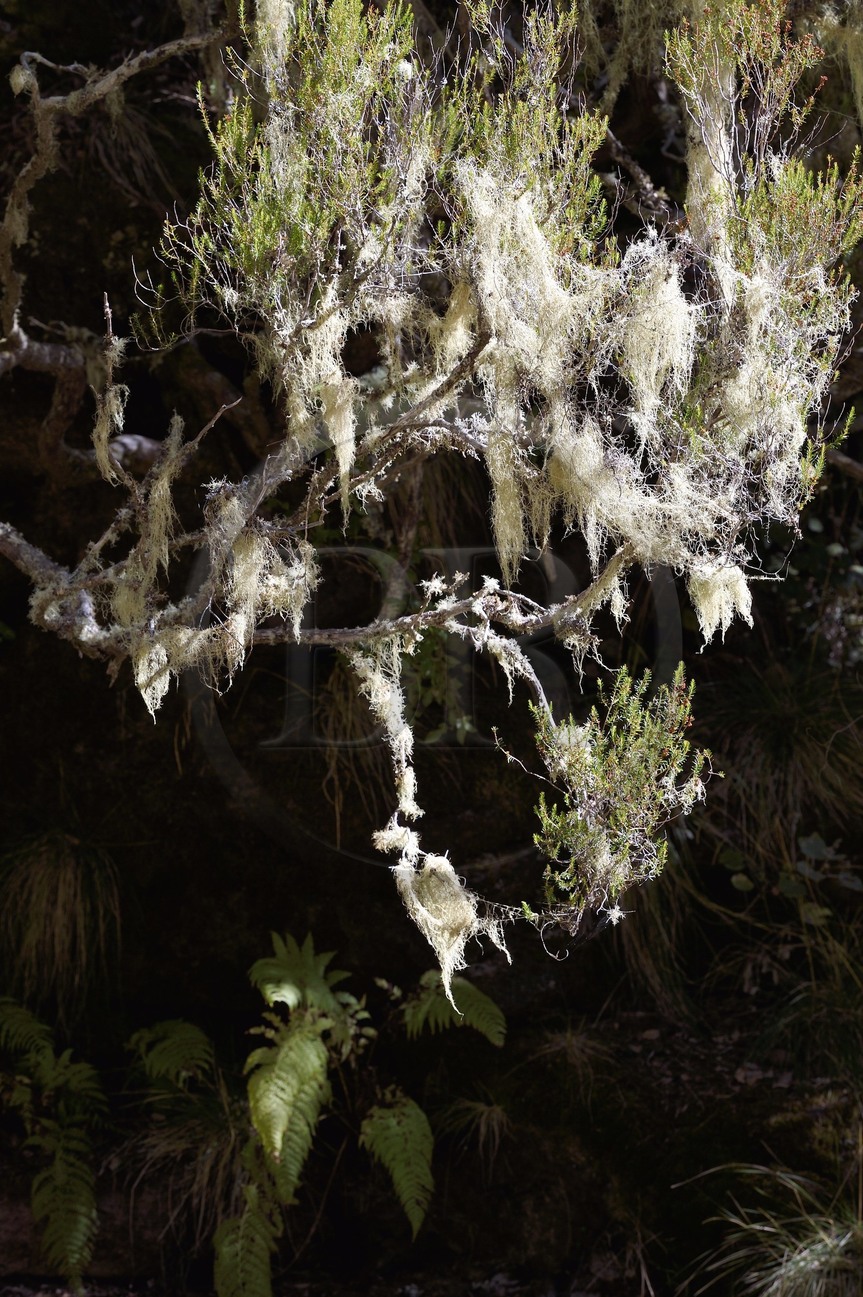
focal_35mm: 120
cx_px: 432
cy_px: 648
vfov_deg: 17.1
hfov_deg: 11.4
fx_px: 4320
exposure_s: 1/160
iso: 200
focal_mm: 120
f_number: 9
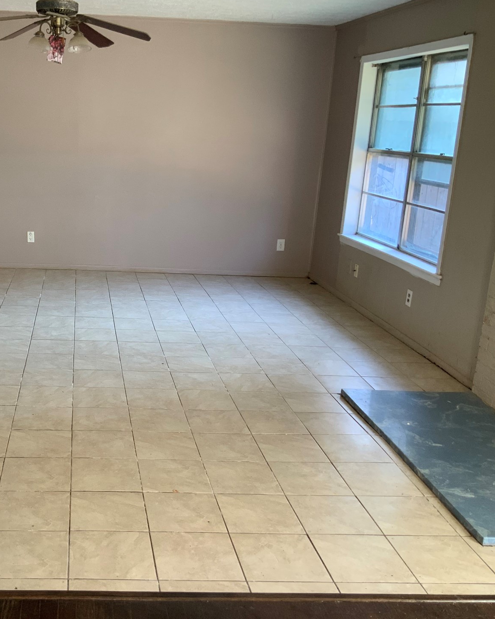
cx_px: 114
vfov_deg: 45.8
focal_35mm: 40
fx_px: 733
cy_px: 312
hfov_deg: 36.3
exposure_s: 1/60
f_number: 1.8
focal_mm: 3
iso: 64
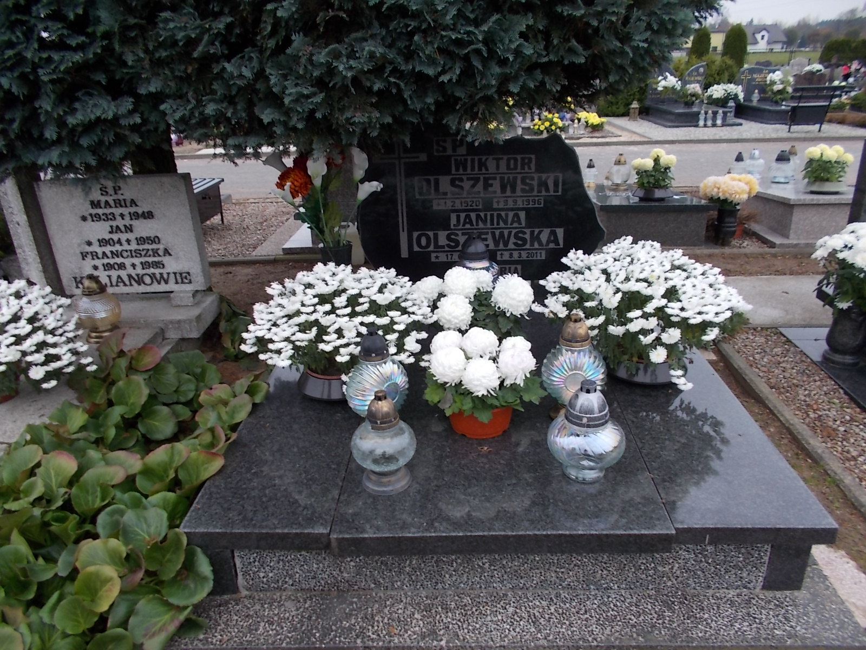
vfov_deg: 53.1
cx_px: 433
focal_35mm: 26
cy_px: 325
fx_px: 650
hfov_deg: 67.3
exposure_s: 1/50
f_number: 3.2
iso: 80
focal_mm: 4.6
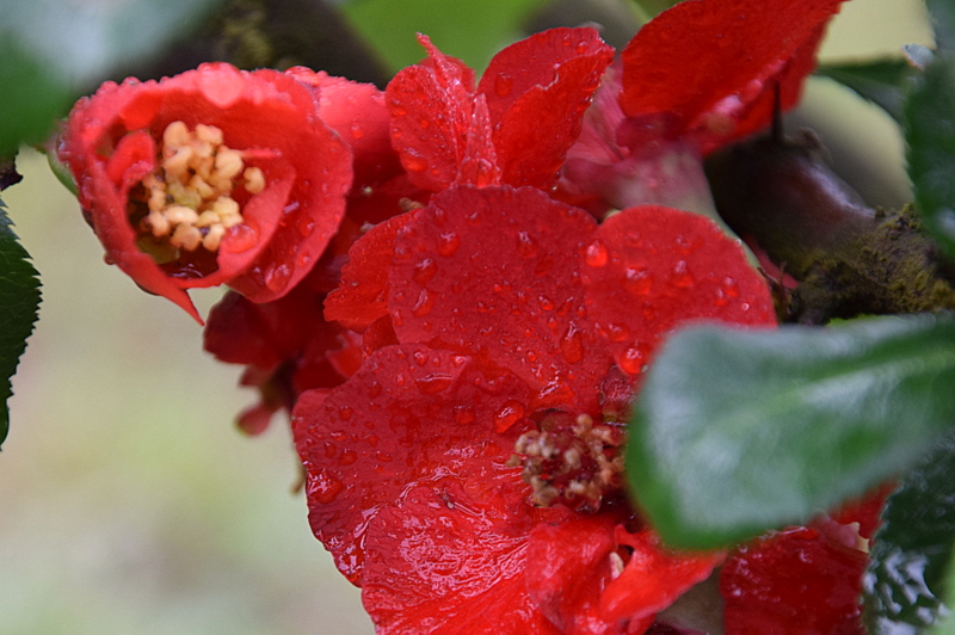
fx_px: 4175
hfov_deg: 13.1
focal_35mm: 158
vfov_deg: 8.7
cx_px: 478
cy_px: 318
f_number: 5.6
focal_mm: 105
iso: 500
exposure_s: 1/125
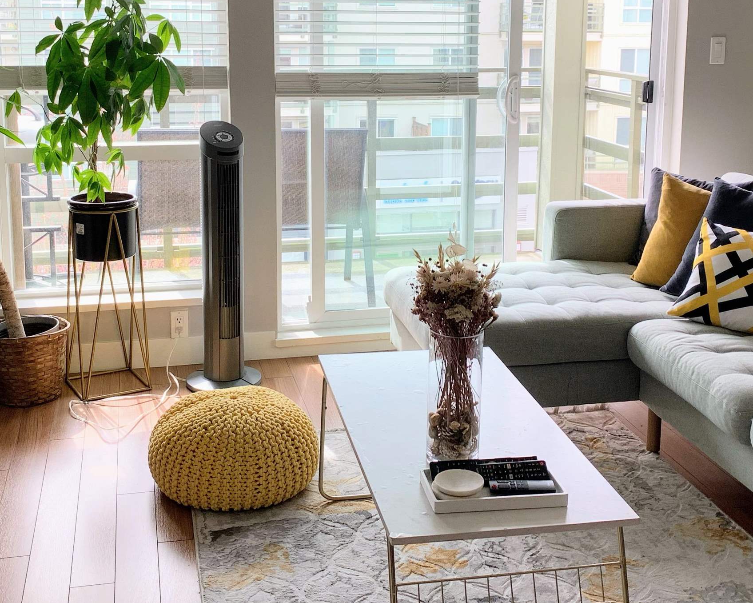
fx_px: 1025
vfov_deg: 32.3
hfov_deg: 40.3
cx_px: 390
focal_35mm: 46
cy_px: 174
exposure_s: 1/144
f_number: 1.8
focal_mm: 4.25
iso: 25
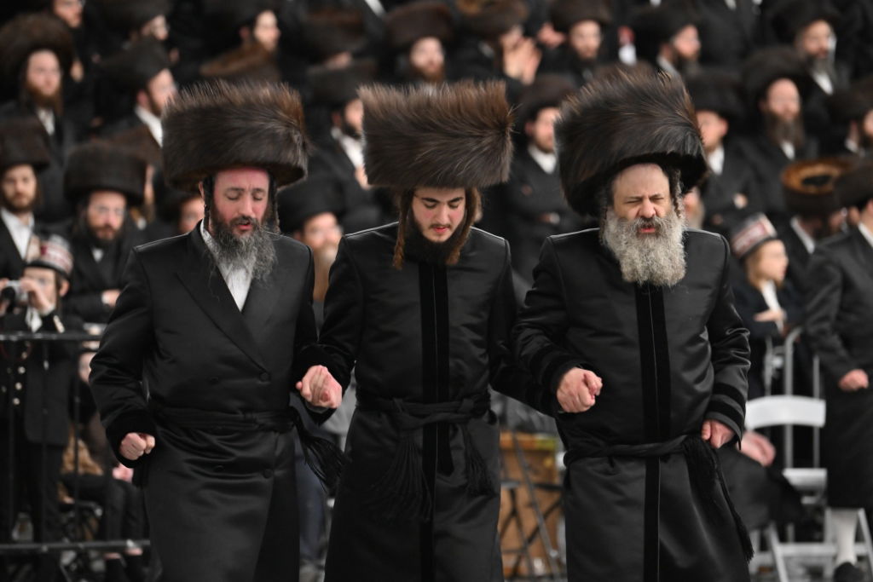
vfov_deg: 8.1
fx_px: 4123
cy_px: 291
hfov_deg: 12.1
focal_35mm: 170
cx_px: 436
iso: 1600
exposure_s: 1/250
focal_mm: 170
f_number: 3.2
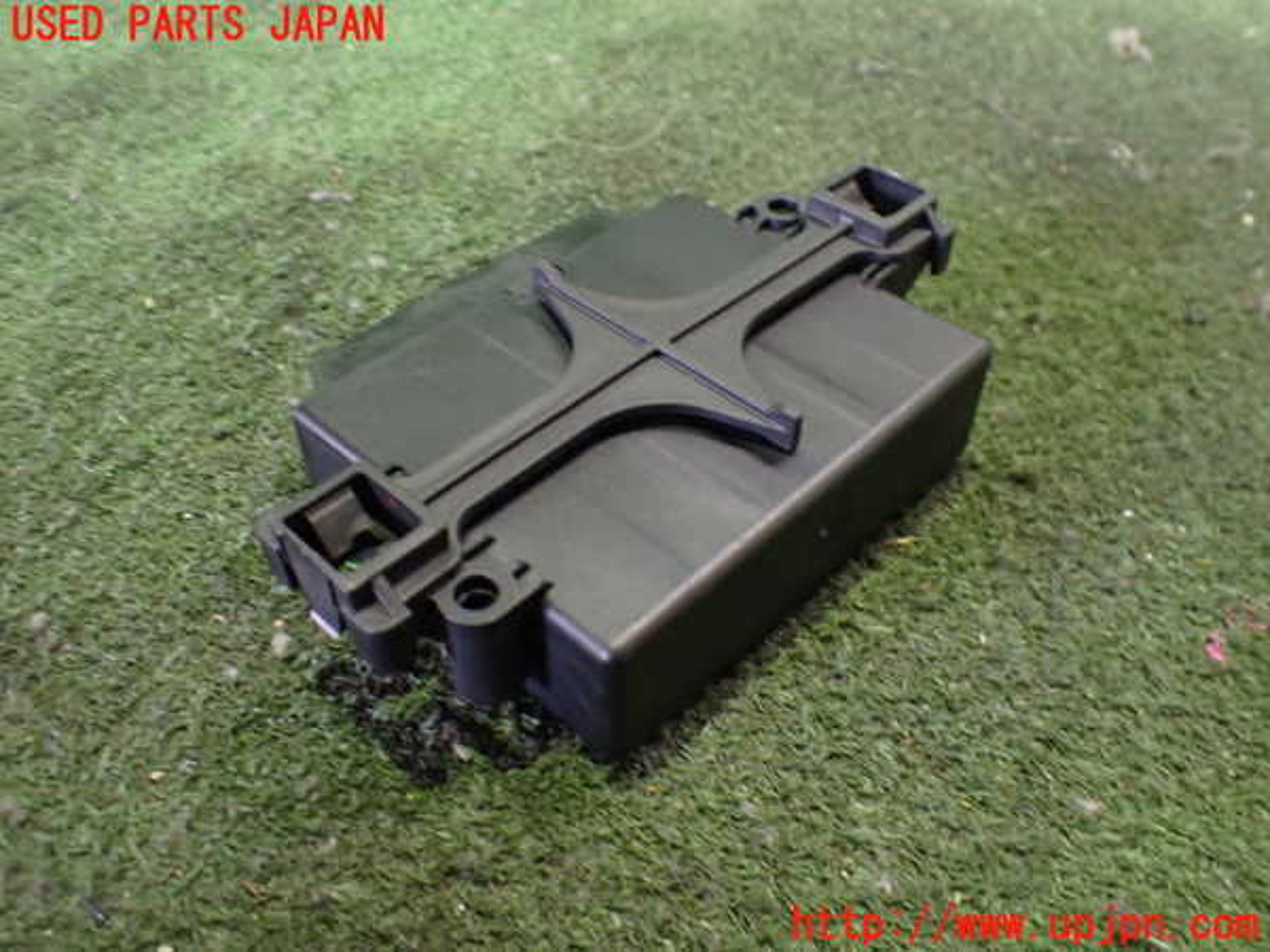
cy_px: 476
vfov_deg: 46.8
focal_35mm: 30
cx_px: 635
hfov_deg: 60.0
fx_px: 1101
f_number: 2.3
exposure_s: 1/30
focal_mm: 5.4
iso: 1000
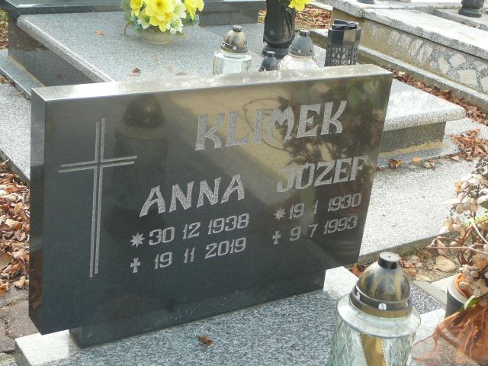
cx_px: 244
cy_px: 183
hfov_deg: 32.7
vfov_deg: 24.8
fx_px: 832
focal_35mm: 59
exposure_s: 1/80
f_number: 3.5
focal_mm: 8.7
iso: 80
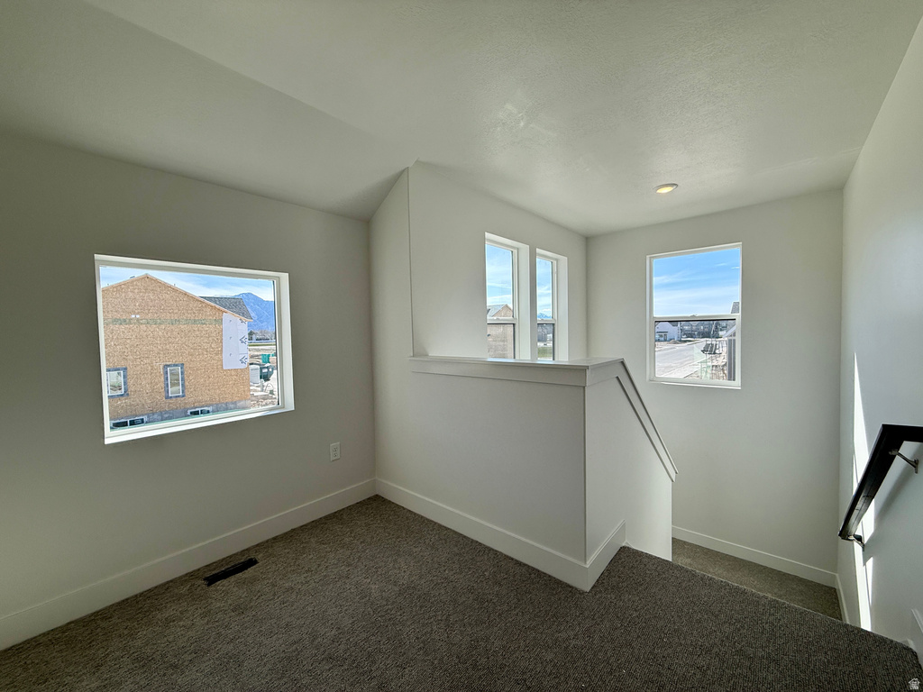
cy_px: 346
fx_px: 373
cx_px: 462
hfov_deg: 102.1
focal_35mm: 14
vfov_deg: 85.7
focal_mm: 2.22
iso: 64
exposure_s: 1/651
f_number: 2.2
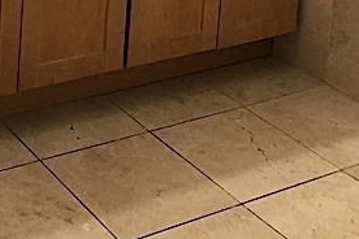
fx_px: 808
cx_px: 26
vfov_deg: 14.3
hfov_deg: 24.2
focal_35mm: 81
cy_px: -226
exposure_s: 1/30
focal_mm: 3.99
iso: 32
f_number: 1.8
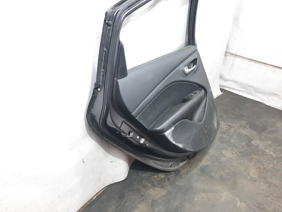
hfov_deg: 69.4
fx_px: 204
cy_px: 106
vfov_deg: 54.9
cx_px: 141
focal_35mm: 25
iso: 400
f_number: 2
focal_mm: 4.6
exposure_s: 1/50
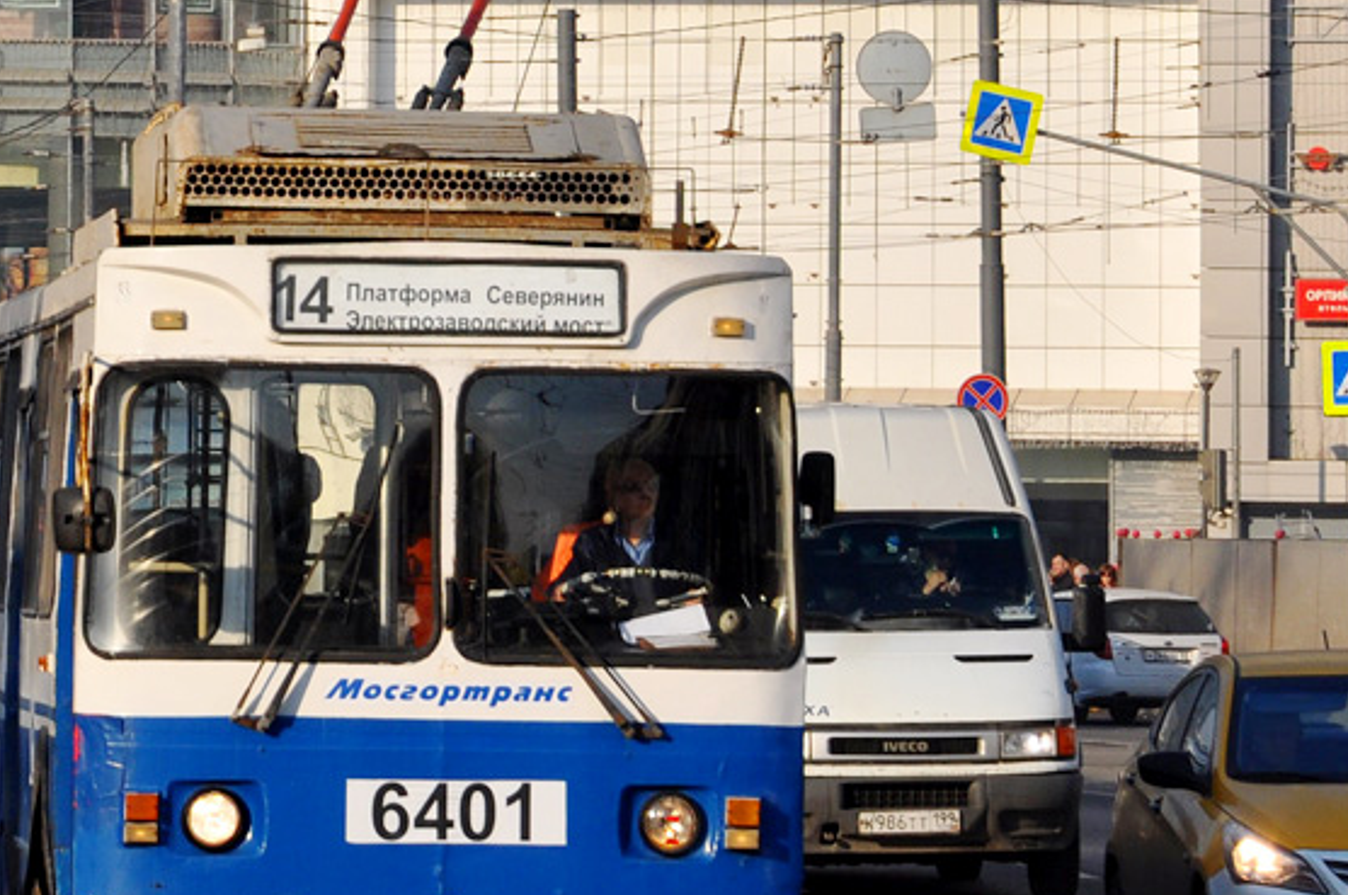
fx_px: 9684
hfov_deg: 8.0
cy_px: 244
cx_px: 427
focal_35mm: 259
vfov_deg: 5.3
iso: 200
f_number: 8
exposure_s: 1/500
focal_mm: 80
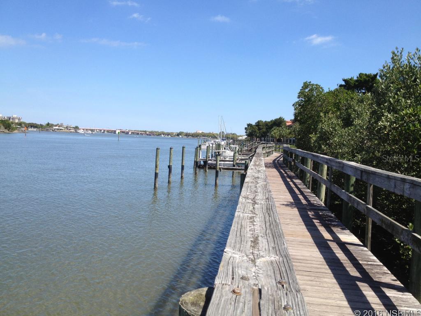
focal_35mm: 35
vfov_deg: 40.7
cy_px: 158
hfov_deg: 52.6
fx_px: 426
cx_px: 210
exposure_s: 1/1493
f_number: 2.4
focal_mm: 4.28
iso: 50
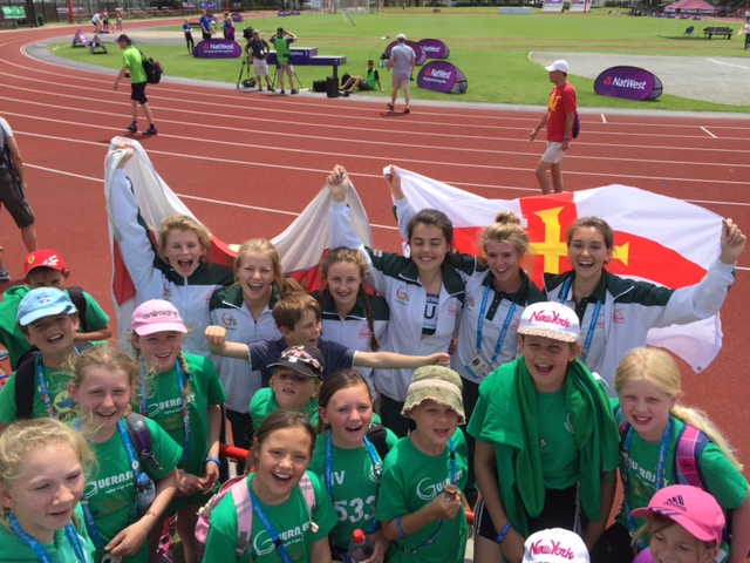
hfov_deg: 61.7
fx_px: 628
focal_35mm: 29
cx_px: 375
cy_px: 282
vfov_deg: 48.2
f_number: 2.2
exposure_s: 1/1412
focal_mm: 4.15
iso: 32
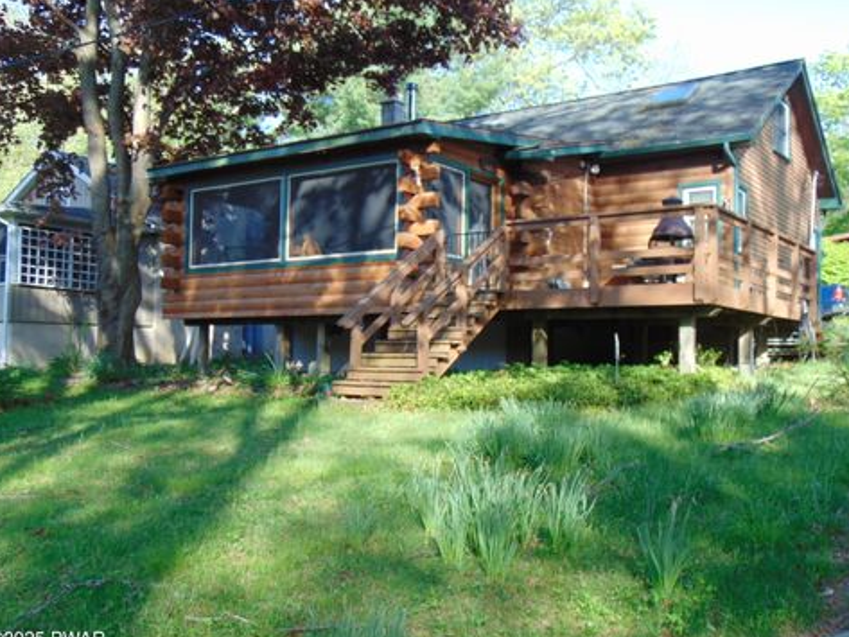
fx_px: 908
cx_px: 436
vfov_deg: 38.7
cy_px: 333
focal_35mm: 37
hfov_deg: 50.1
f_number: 3.2
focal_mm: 6.3
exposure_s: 1/160
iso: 80
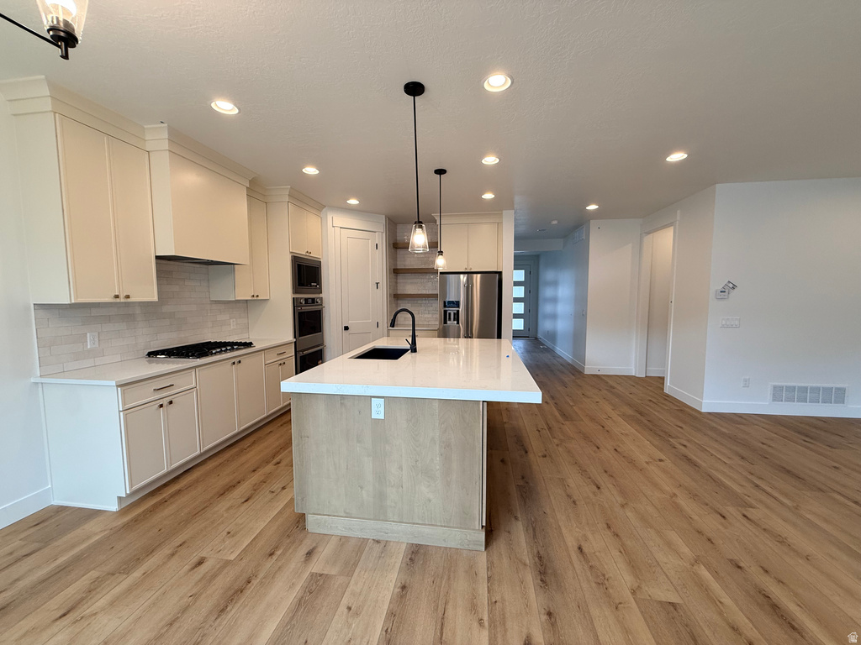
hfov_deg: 102.1
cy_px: 322
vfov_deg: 85.7
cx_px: 430
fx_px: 348
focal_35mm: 14
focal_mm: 2.22
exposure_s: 1/120
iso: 125
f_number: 2.2
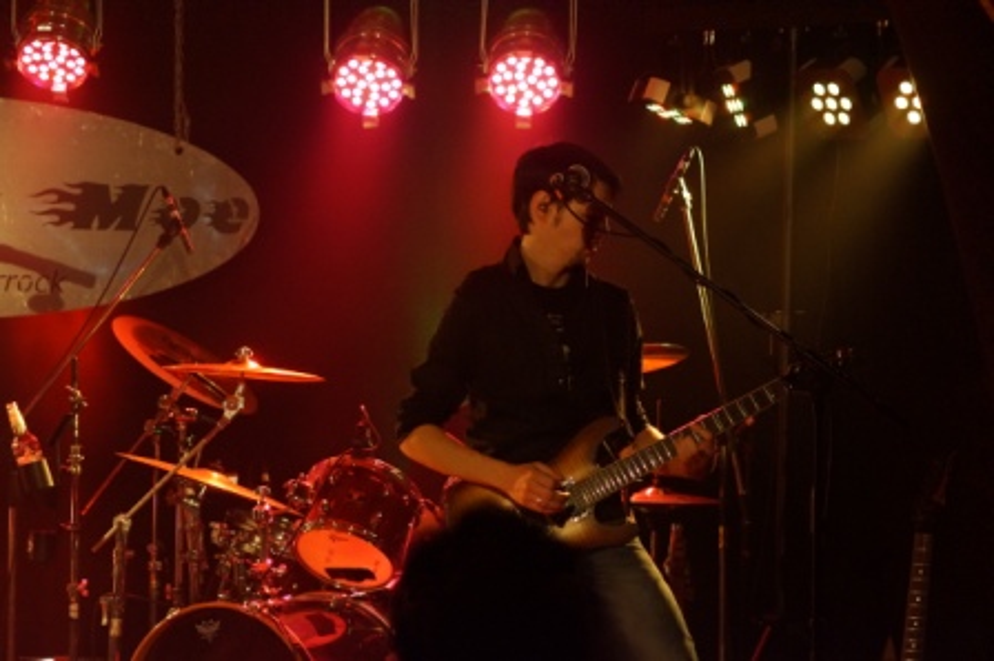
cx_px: 497
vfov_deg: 8.7
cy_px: 330
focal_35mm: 158
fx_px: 4345
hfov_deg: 13.0
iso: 5000
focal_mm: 105
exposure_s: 1/200
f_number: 4
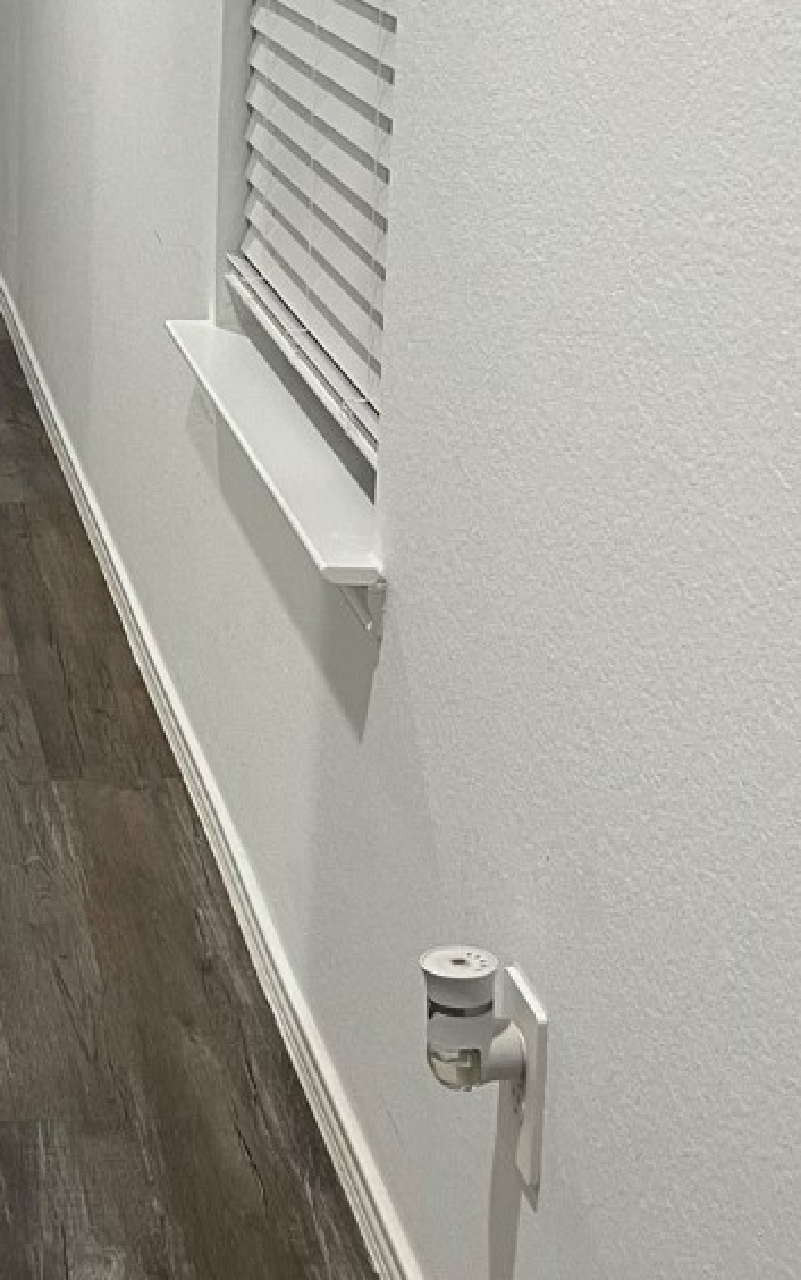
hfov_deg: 16.4
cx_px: -243
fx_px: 2617
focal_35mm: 75
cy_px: 300
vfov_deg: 27.1
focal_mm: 5.1
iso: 80
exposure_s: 1/60
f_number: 1.6
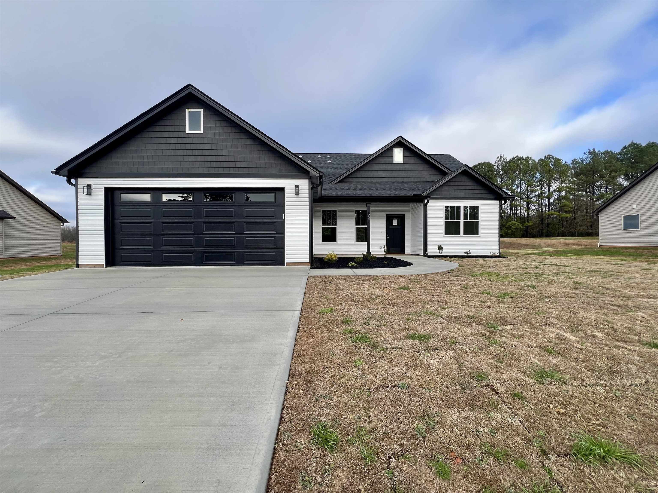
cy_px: 246
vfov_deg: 89.9
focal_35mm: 13
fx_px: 247
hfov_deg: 106.2
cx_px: 329
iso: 32
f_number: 1.8
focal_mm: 1.57
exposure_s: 1/431
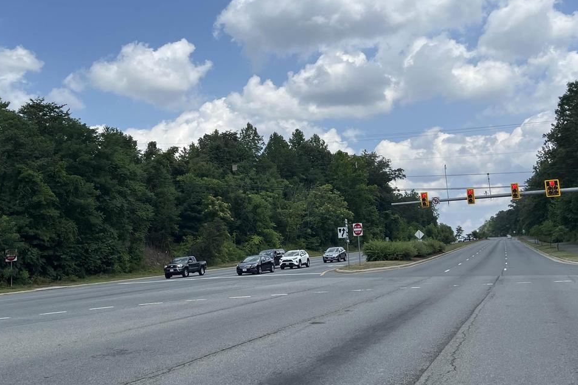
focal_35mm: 41
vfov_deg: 32.4
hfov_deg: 47.1
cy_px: 141
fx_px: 658
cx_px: 228
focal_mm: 5.7
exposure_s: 1/6993
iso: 50
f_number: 1.5
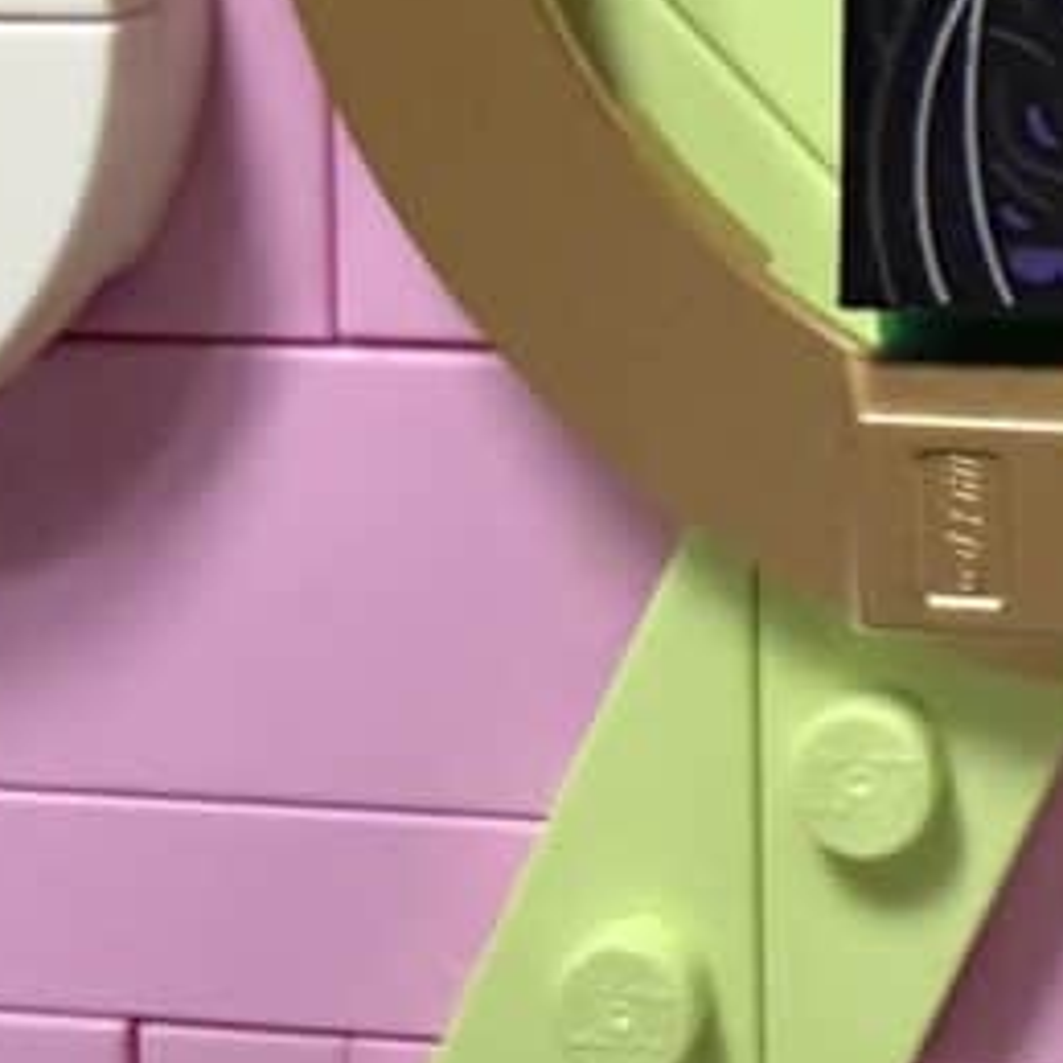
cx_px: 1120
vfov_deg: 19.0
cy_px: -361
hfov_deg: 19.9
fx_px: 2918
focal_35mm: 84
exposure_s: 1/60
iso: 800
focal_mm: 2.22
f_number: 2.2
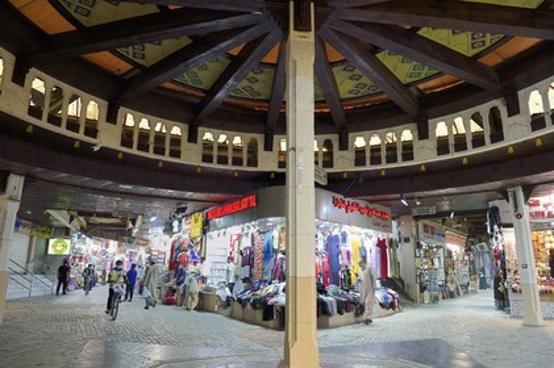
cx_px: 277
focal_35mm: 24
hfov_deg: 73.8
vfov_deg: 53.1
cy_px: 184
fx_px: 369
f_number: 8
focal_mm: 24
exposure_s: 1/50
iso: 1600
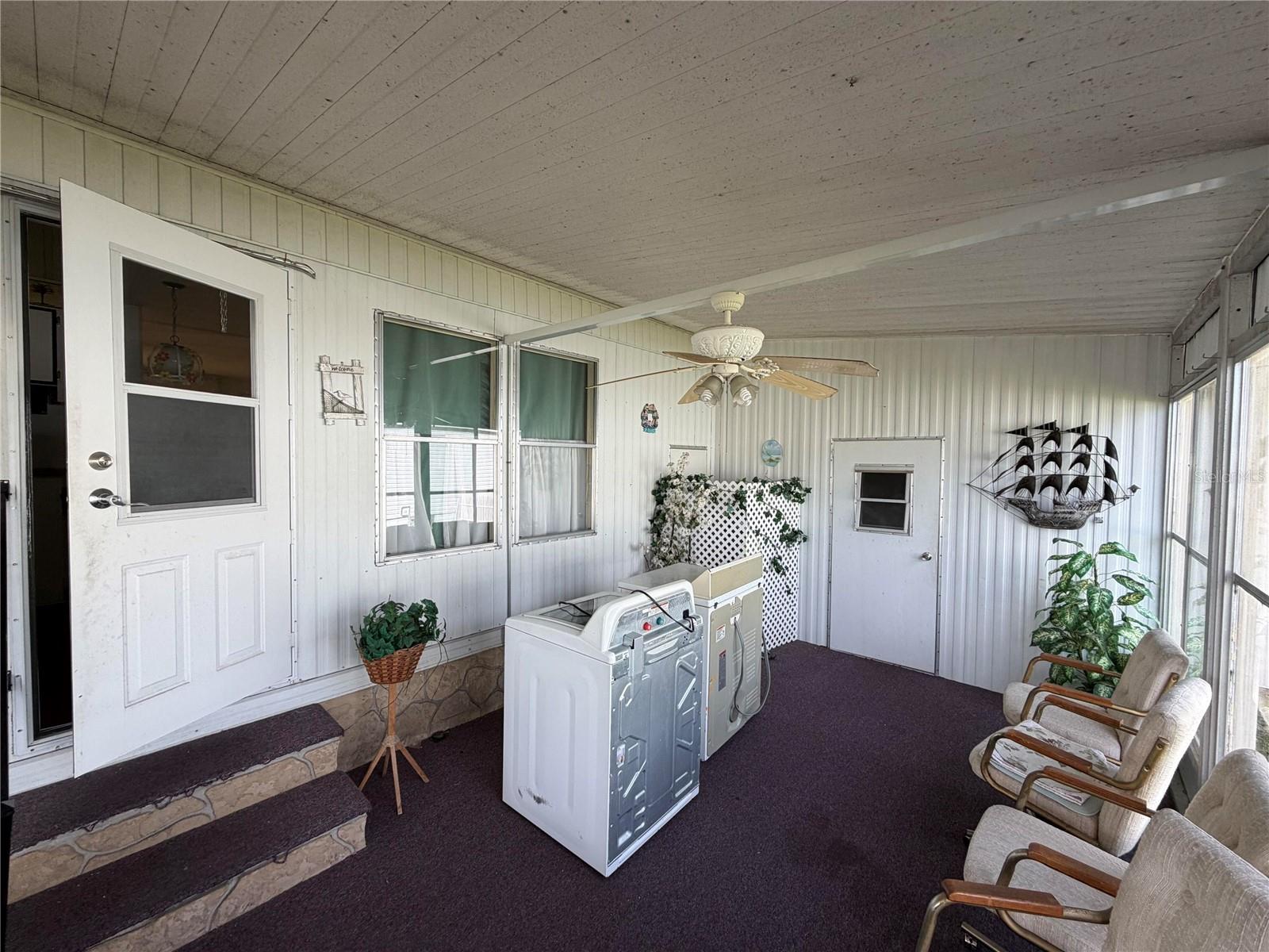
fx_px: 513
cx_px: 634
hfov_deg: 102.1
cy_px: 476
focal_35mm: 14
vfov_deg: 85.7
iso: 50
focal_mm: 2.22
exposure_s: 1/121
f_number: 2.2
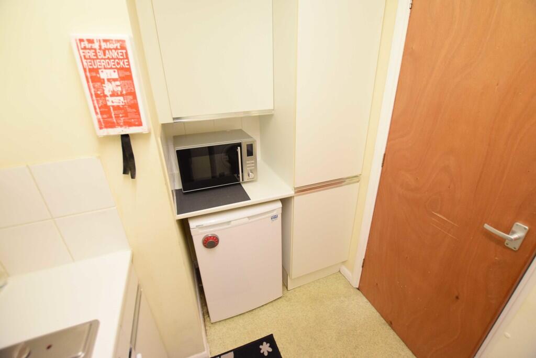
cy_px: 179
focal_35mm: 15
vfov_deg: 77.3
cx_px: 268
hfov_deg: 100.4
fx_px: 223
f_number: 3.5
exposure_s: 1/60
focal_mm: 10
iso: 1400
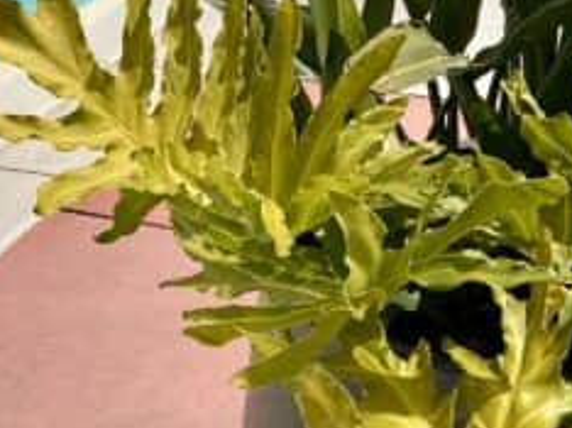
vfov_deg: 12.8
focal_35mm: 114
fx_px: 1882
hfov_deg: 17.2
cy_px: -22
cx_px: 134
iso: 50
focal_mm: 5.7
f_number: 1.5
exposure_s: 1/9434
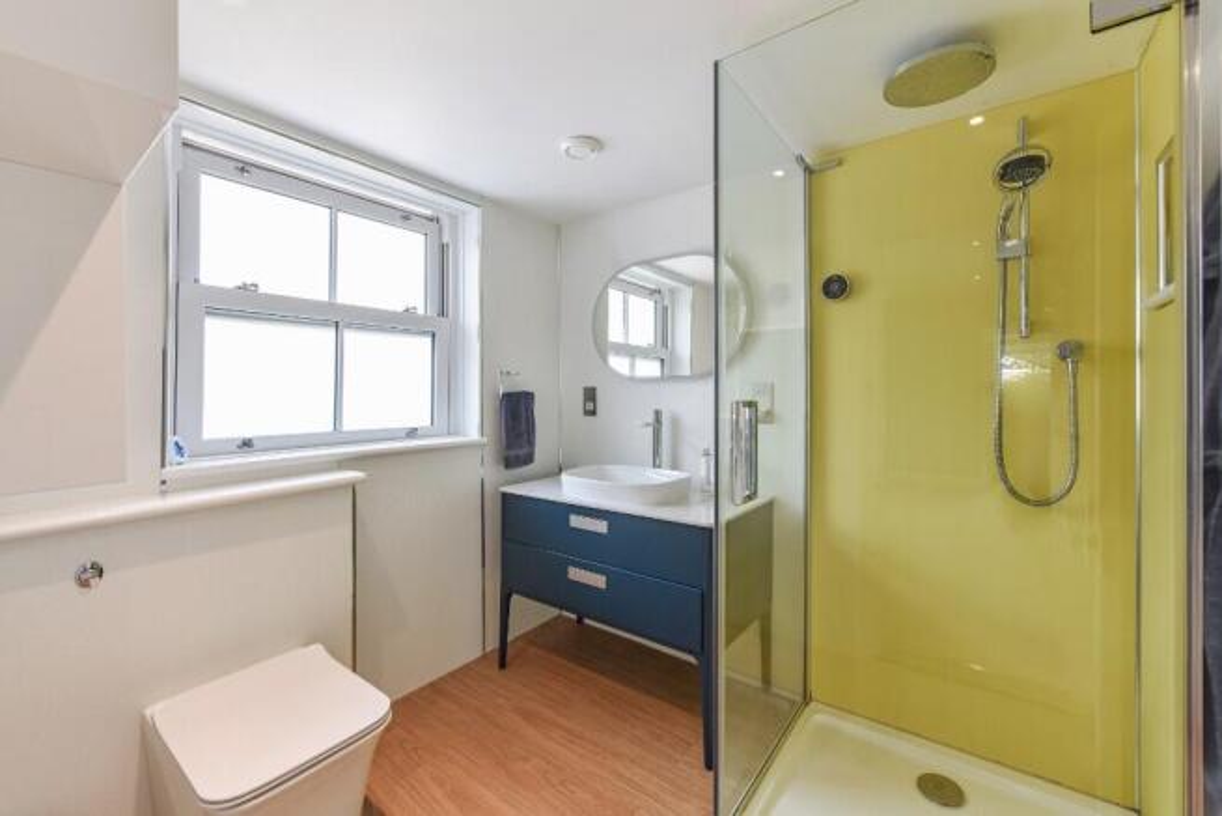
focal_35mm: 14
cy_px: 408
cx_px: 611
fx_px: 475
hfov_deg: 104.2
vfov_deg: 81.2
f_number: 9
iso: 320
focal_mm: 14
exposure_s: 1/25
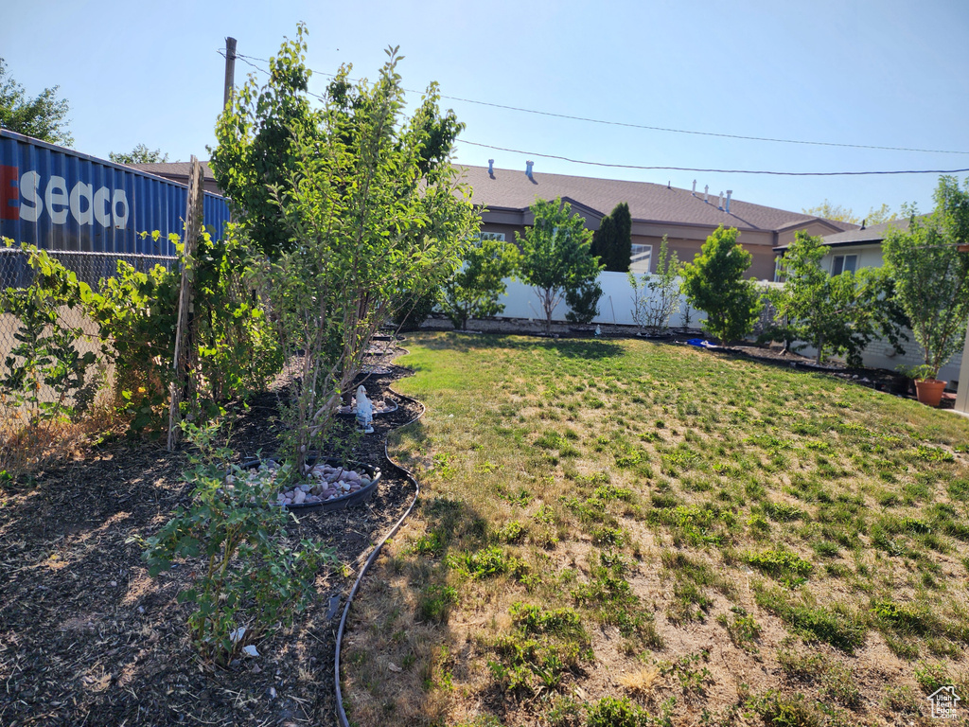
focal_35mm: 23
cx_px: 484
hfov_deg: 73.9
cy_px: 364
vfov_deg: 58.9
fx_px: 644
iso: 12
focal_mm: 6.4
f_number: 1.8
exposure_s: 1/924
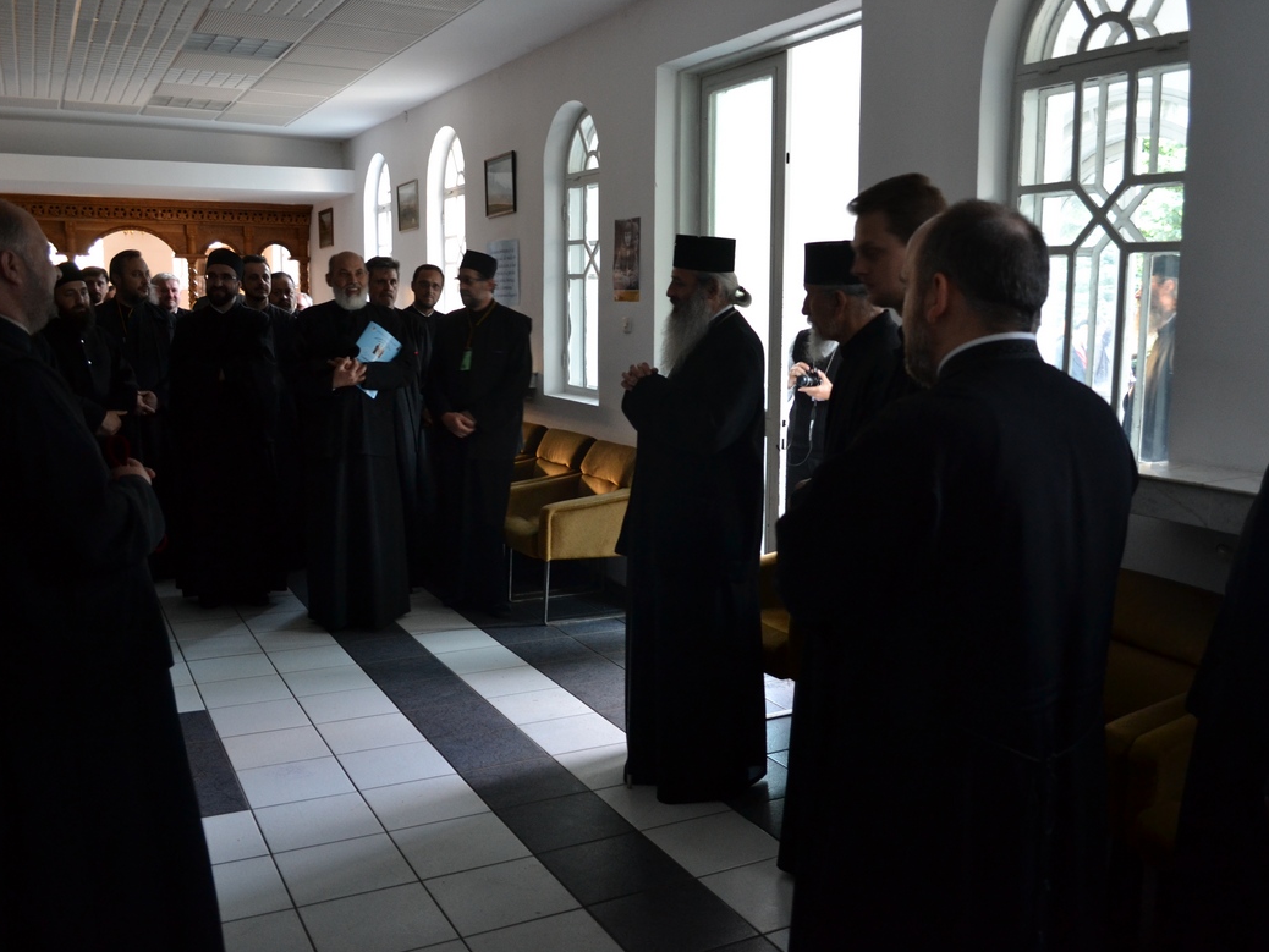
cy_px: 474
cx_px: 677
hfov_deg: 59.9
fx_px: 1100
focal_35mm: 30
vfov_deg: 46.8
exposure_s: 1/10
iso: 800
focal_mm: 18
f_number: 3.5
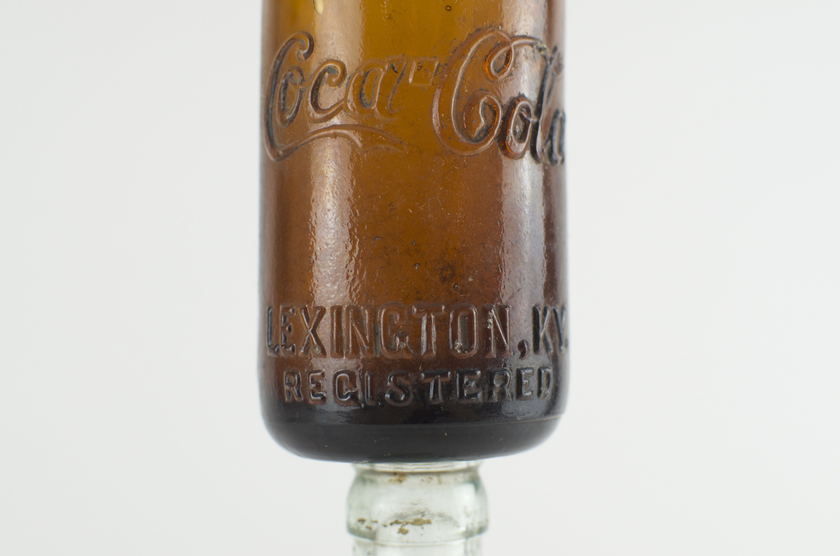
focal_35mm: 52
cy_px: 278
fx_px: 1222
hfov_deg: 37.9
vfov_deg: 25.6
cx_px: 420
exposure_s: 1/125
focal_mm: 35
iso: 640
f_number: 4.5
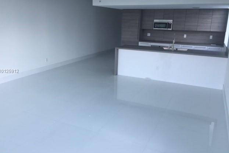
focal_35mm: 31
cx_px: 112
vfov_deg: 42.3
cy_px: 71
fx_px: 197
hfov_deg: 60.3
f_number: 2.2
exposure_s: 1/129
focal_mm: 4.15
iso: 32
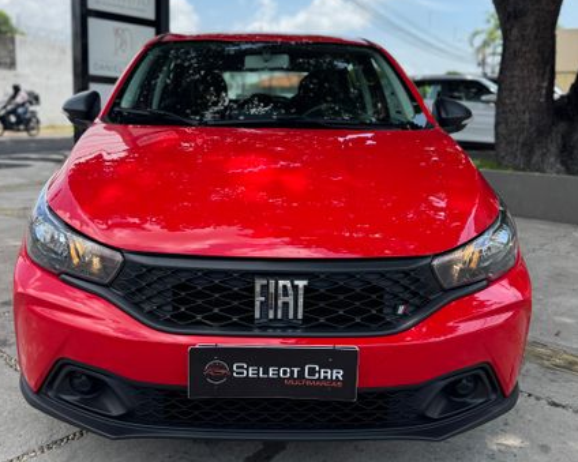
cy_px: 225
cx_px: 260
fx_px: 445
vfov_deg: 54.9
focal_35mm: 26
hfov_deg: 65.9
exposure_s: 1/1923
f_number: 1.78
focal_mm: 6.76
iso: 80
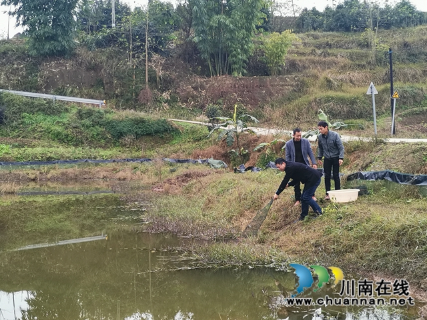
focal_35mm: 52
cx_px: 214
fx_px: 641
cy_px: 160
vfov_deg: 28.0
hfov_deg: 36.8
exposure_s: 1/60
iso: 100
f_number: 1.8
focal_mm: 4.75
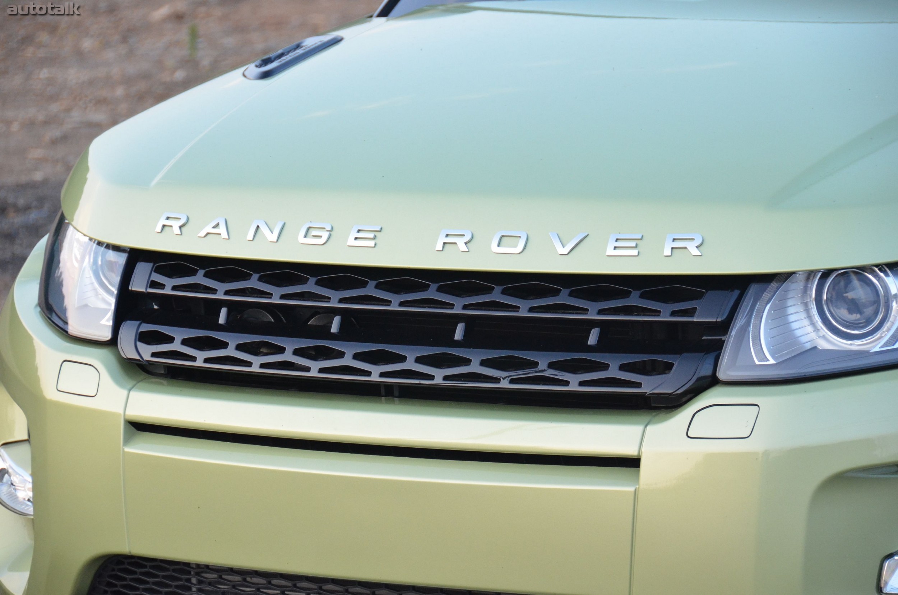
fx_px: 3921
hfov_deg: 13.1
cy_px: 298
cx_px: 449
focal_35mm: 158
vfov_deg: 8.7
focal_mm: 105
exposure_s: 1/320
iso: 1600
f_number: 5.3
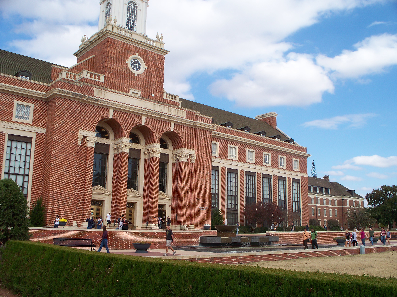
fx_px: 413
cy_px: 148
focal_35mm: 36
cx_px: 198
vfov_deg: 39.7
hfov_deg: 51.4
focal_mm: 7.54
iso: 64
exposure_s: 1/320
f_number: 5
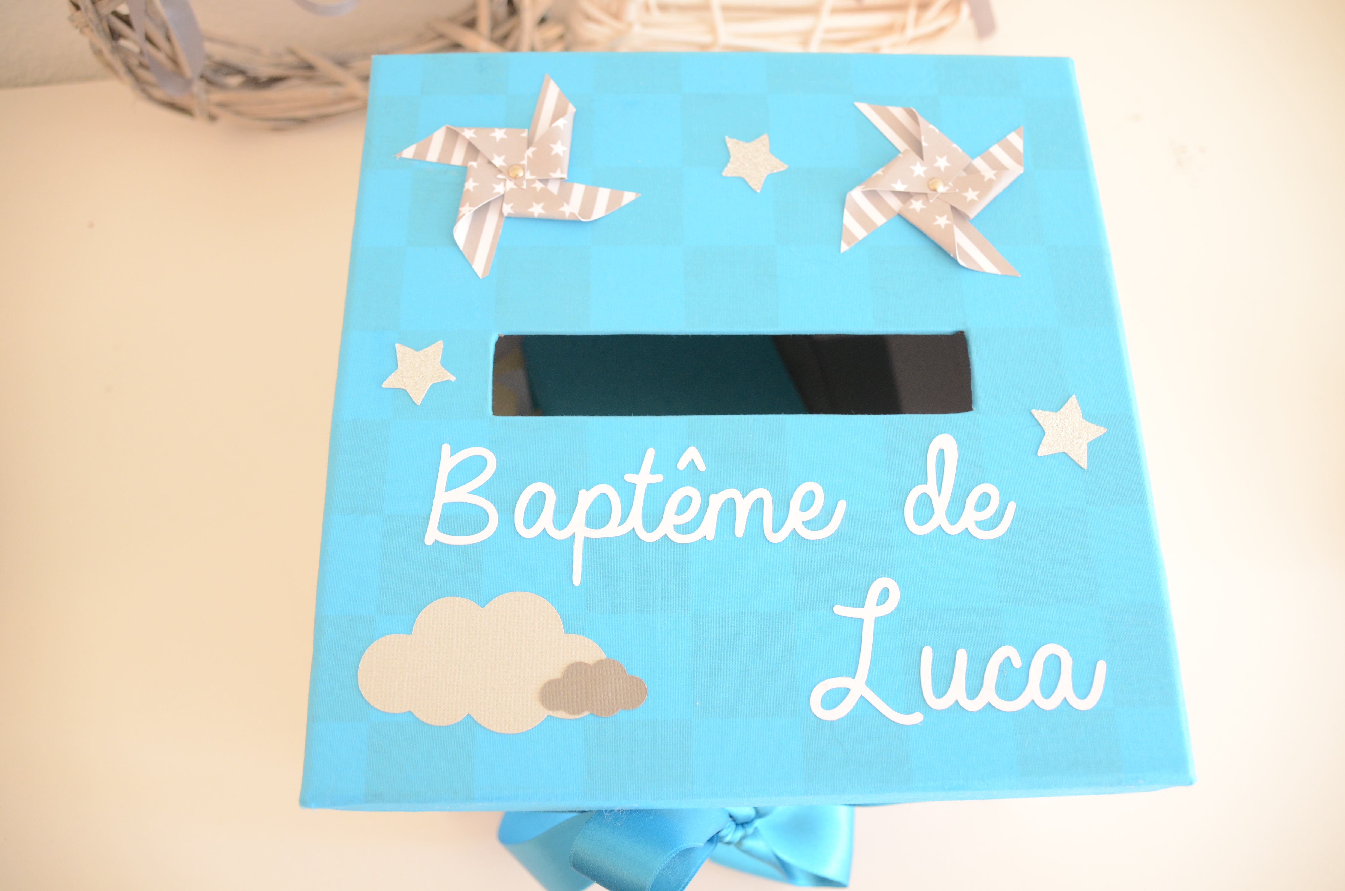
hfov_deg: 67.5
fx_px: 1007
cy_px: 446
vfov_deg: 47.7
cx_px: 672
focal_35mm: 27
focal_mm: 18
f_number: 3.5
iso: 800
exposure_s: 1/30
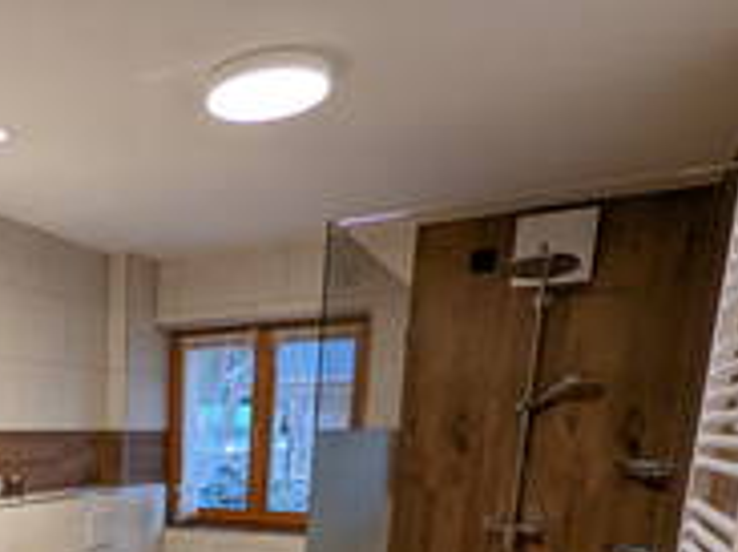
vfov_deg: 35.1
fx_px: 746
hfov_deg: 45.9
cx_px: 32
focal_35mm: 35
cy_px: 600
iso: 172
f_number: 2.2
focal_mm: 2.35
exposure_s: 1/66.7
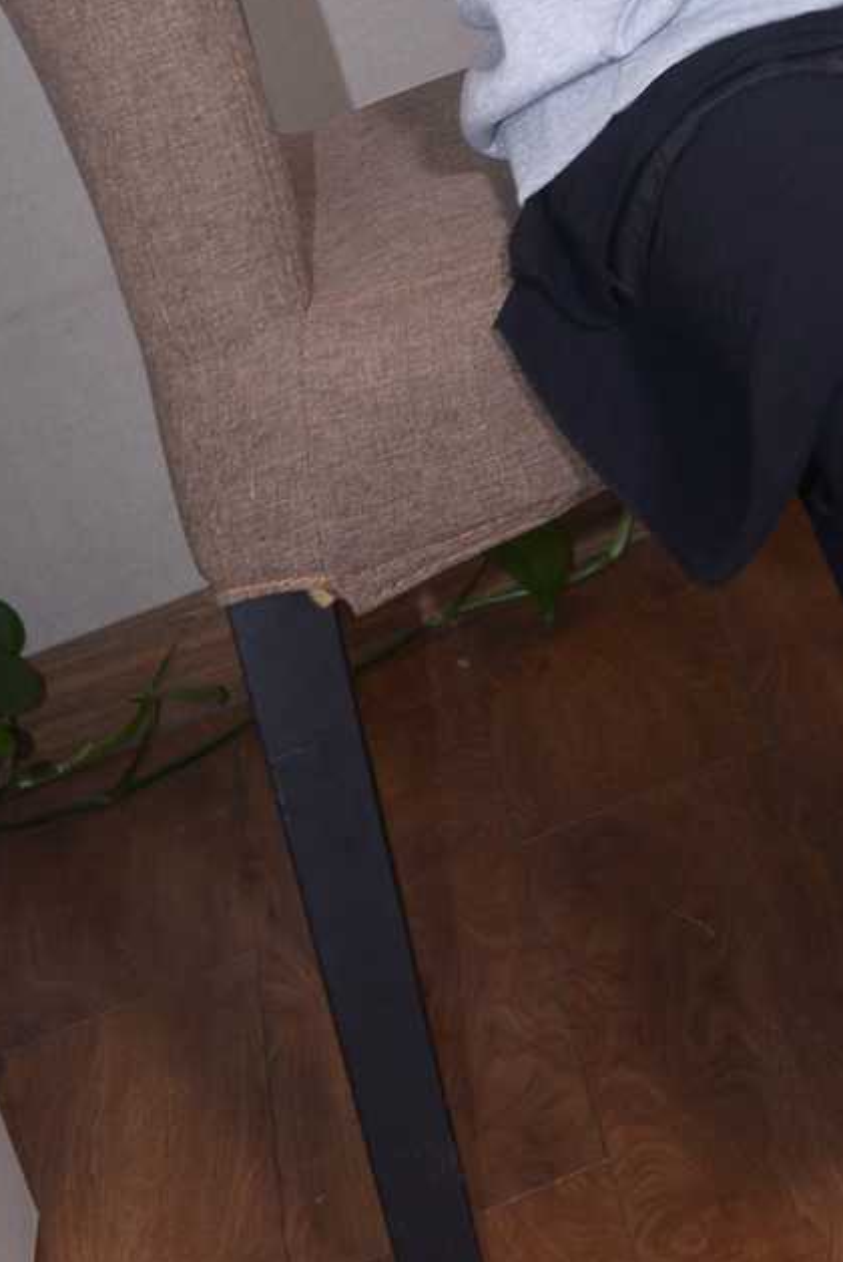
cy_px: -424
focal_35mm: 125
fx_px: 4385
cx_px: 1321
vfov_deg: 15.5
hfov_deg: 10.5
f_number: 5.6
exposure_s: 1/80
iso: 640
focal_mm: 35
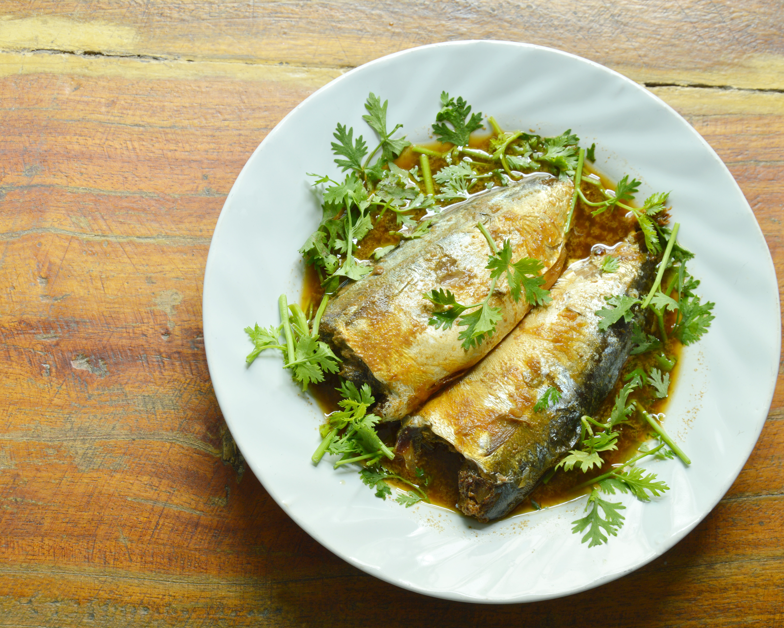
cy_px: 313
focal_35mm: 65
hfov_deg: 29.1
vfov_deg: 23.5
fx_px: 1508
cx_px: 399
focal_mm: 38
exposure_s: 1/5
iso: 100
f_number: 8
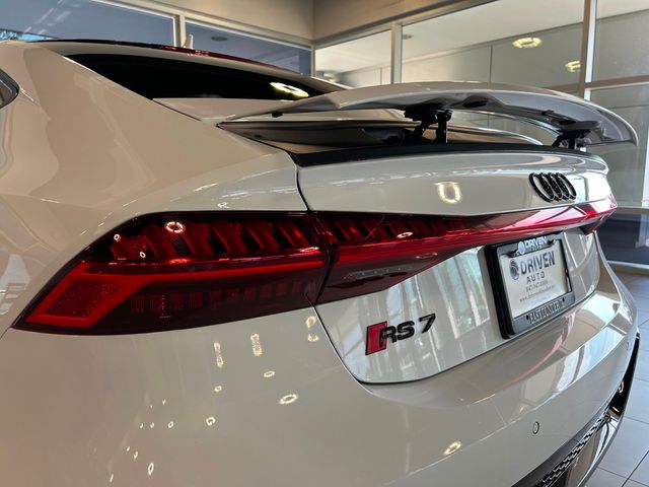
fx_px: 487
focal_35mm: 26
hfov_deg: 67.3
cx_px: 324
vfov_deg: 53.1
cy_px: 244
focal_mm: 5.7
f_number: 1.5
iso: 40
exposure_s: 1/242
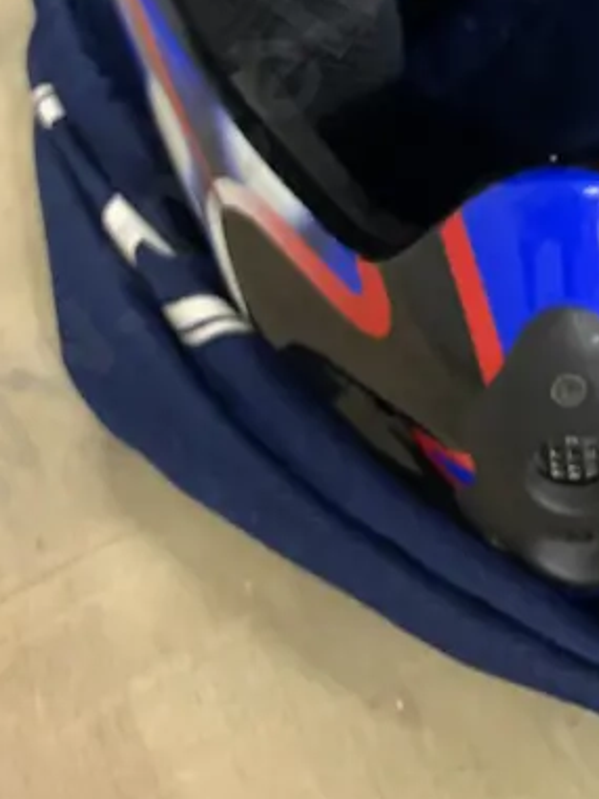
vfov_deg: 24.1
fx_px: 1615
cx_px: 530
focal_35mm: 70
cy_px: -259
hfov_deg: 20.6
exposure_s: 1/50
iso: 160
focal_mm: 4.25
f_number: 1.8
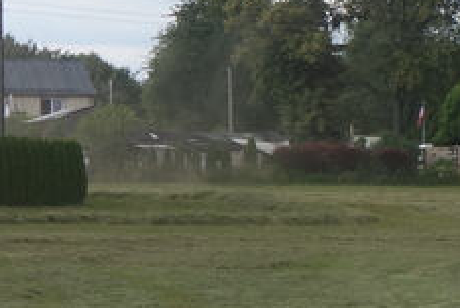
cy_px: 153
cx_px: 794
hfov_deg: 5.6
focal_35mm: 361
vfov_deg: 3.8
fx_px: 4616
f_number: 5.6
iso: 125
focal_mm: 25.32
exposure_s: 1/250
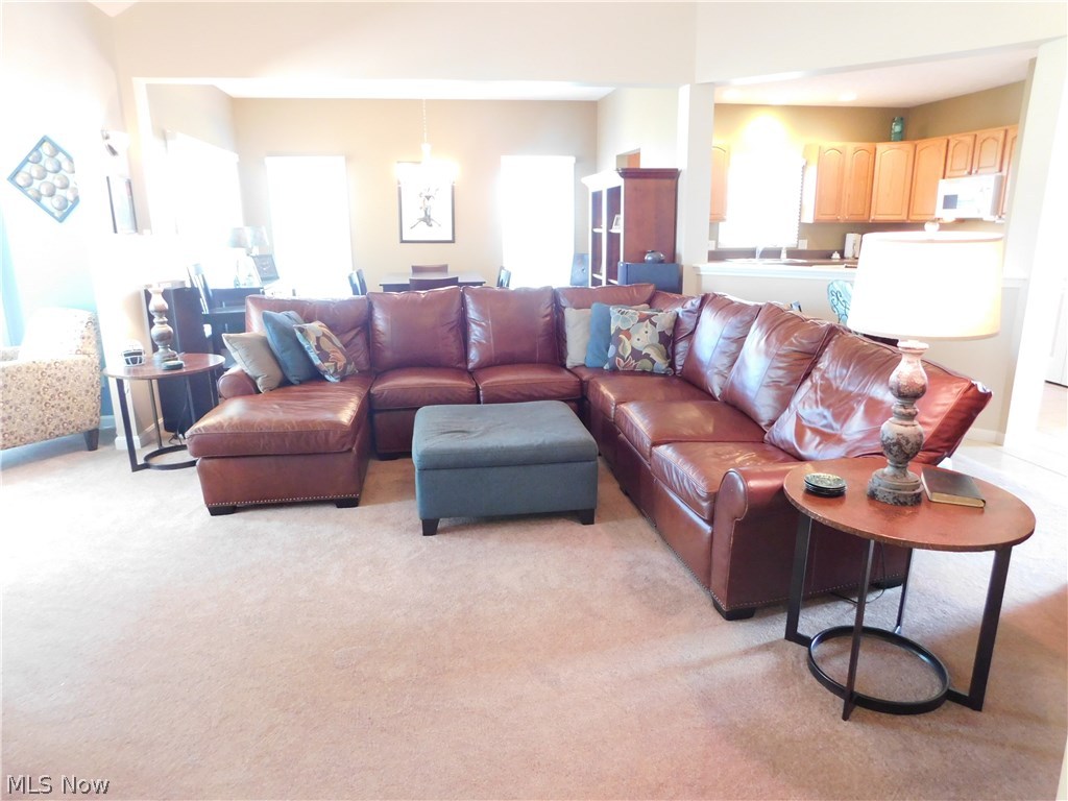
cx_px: 534
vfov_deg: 58.9
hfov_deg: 73.9
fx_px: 710
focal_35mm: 23
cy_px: 400
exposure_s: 1/8
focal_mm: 4
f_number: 3
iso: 400
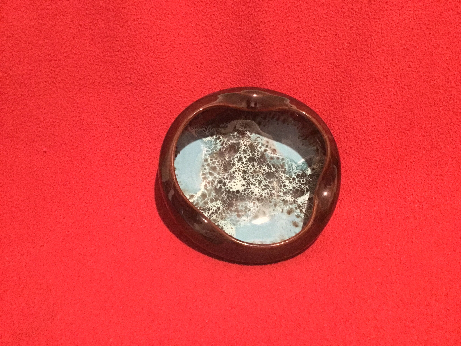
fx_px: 413
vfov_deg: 45.4
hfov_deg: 58.4
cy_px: 173
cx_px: 230
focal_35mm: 31
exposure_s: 1/17
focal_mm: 3.3
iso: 800
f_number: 2.4
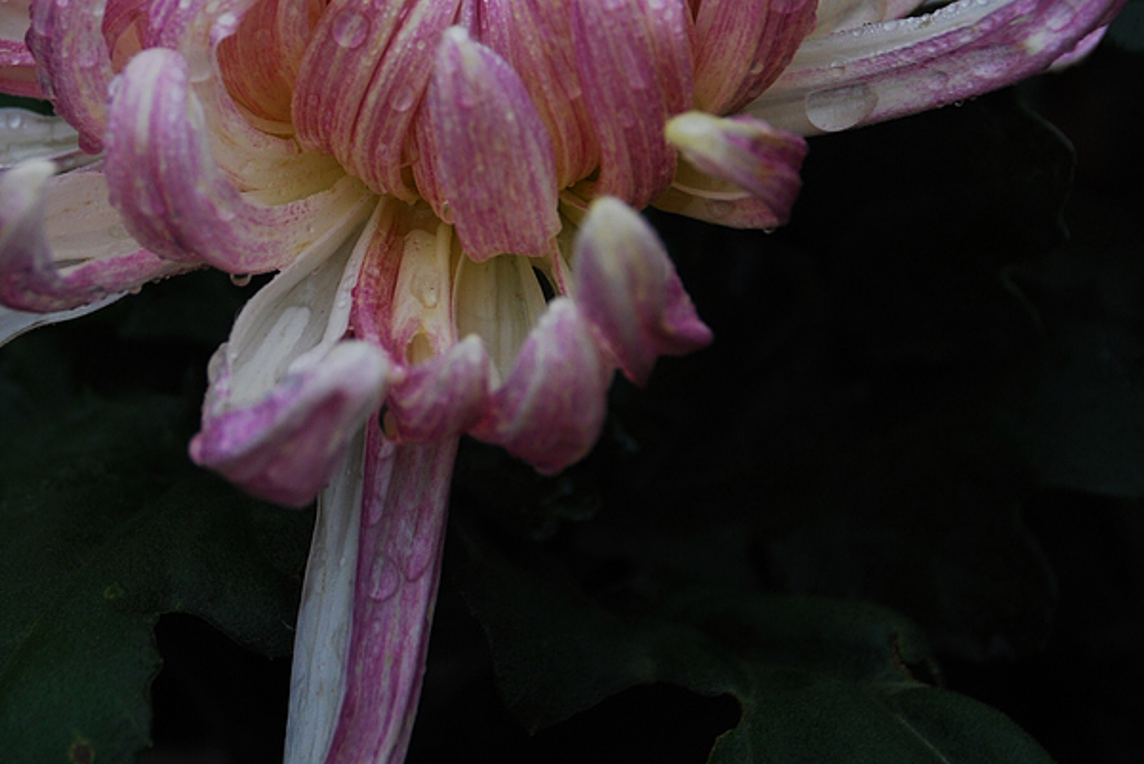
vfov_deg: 8.1
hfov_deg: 12.1
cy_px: 220
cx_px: 315
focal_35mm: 169
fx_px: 5374
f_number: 5.3
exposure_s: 1/400
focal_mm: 66
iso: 200
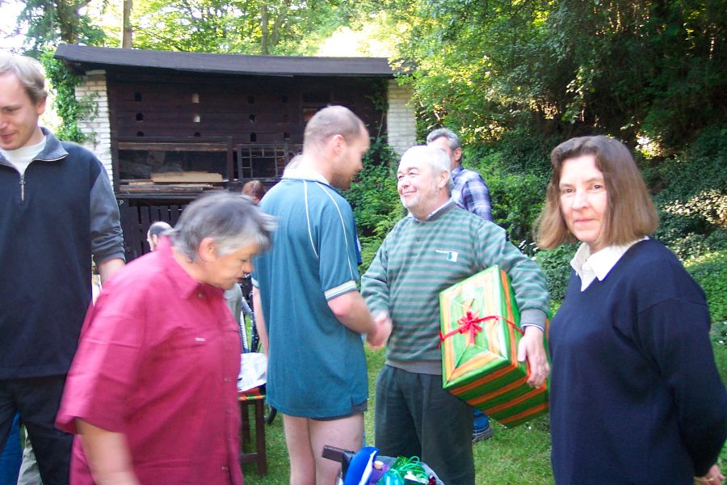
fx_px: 767
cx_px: 364
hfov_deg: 50.7
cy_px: 242
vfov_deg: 35.1
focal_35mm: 38
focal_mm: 8
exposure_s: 1/30
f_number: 2.8
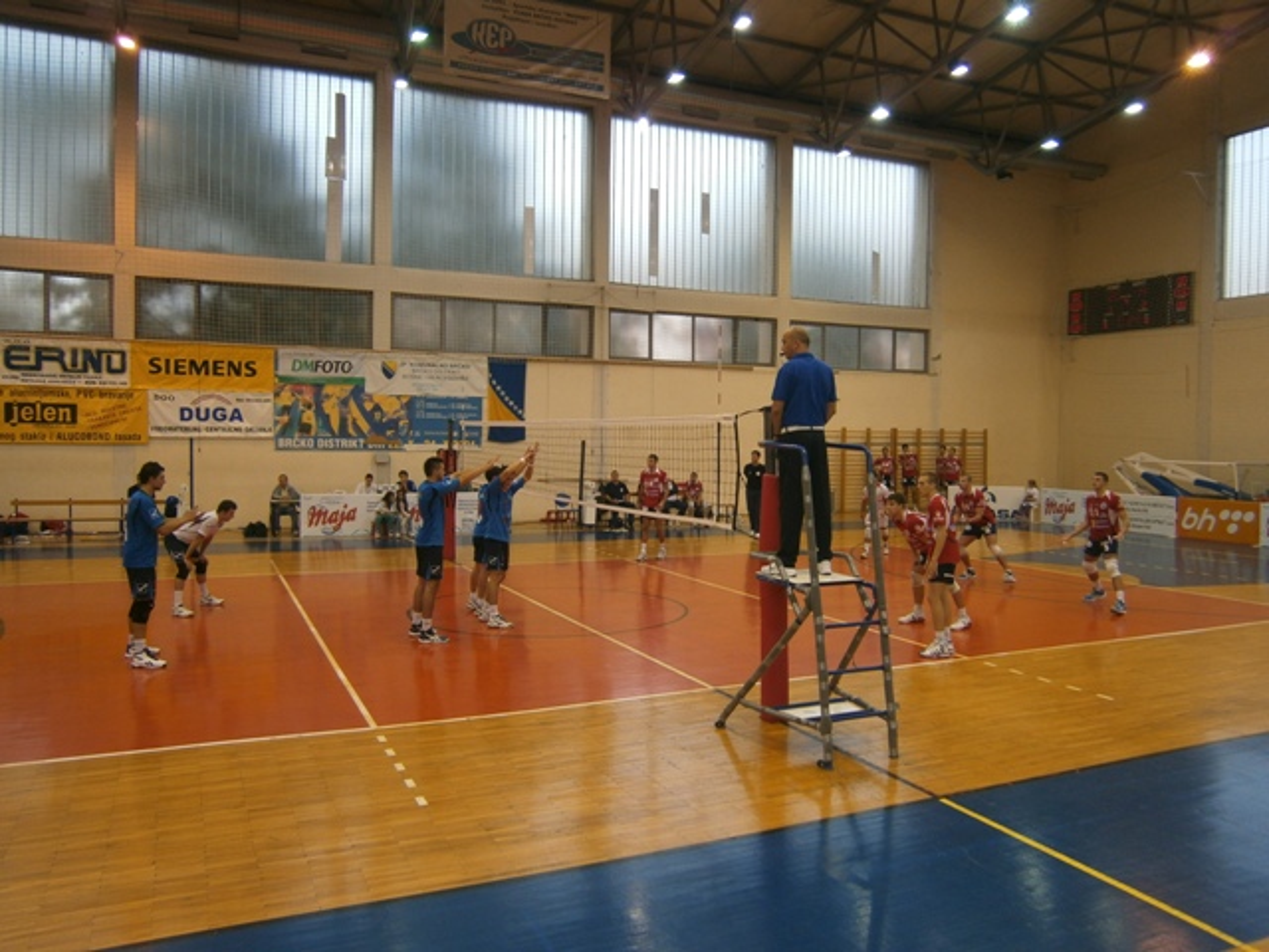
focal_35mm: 26
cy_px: 476
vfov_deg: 53.1
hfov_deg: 67.3
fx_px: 953
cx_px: 634
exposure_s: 1/30
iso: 80
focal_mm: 4.7
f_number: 2.8
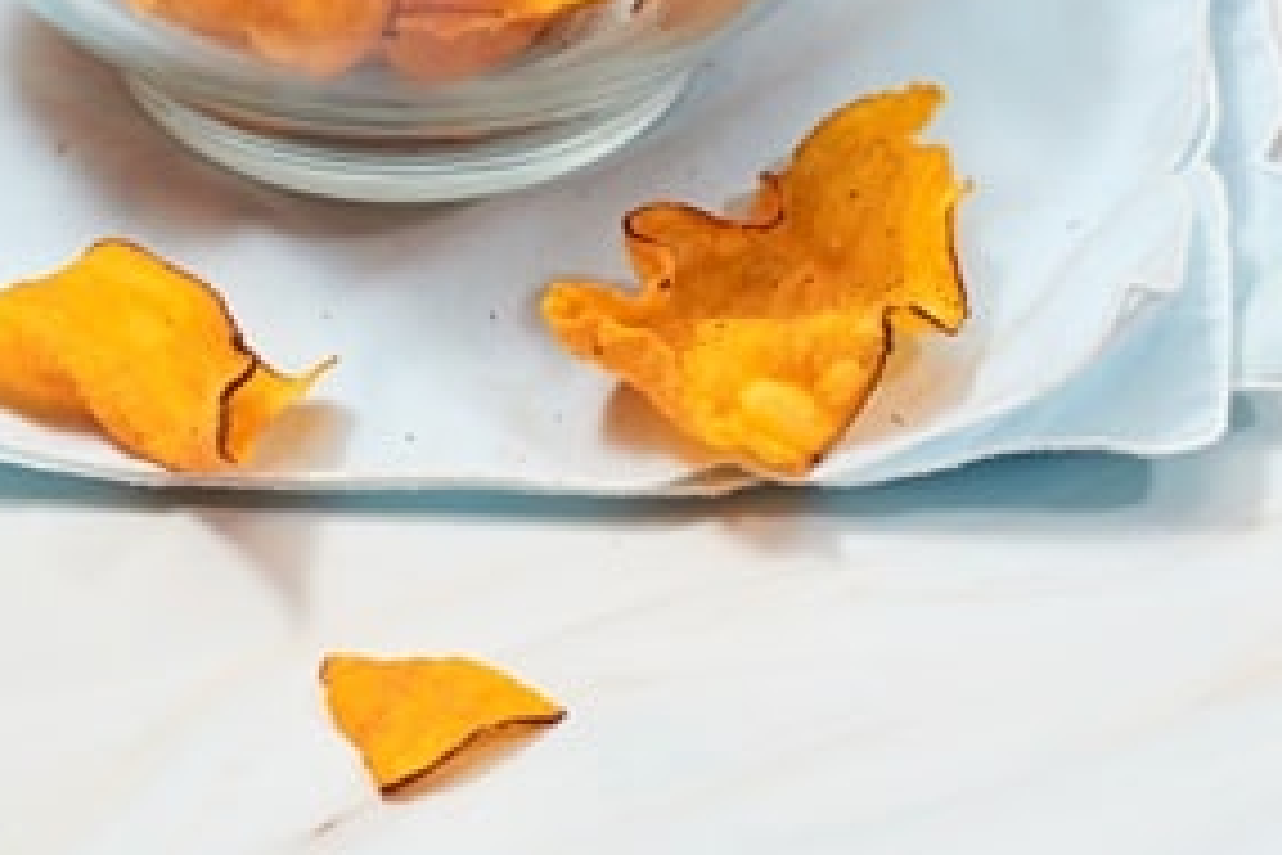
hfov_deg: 13.0
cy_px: 68
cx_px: 436
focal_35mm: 158
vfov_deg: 8.7
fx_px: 5626
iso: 100
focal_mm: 50
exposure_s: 1/100
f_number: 5.6
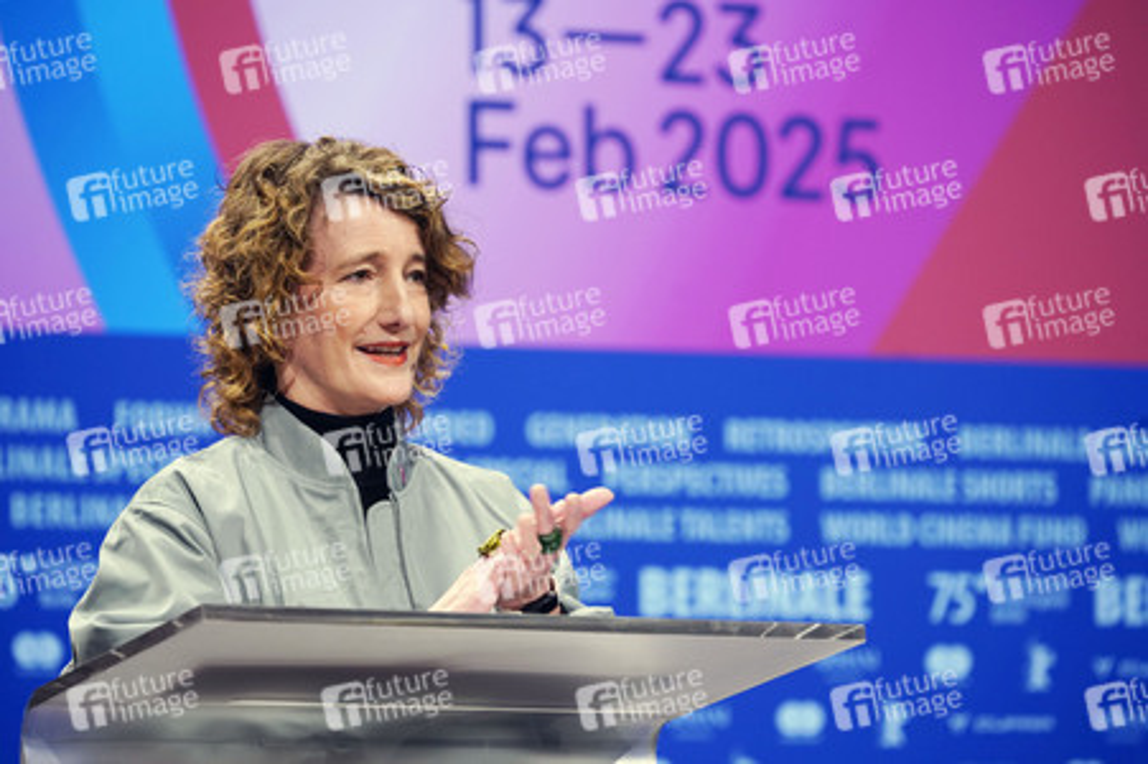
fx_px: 5768
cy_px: 382
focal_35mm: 181
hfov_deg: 11.4
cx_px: 574
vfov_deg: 7.6
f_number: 5.6
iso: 2000
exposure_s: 1/100
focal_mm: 181
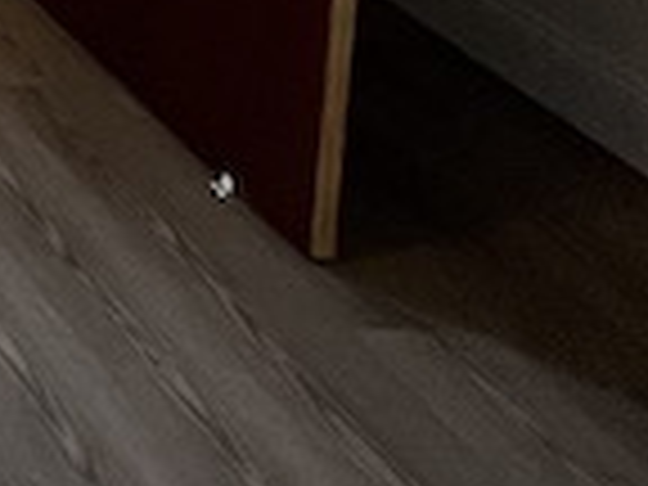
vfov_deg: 13.9
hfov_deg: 15.6
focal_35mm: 72
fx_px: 1348
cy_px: -698
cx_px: -864
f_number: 1.8
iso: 160
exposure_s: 1/60
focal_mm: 1.57
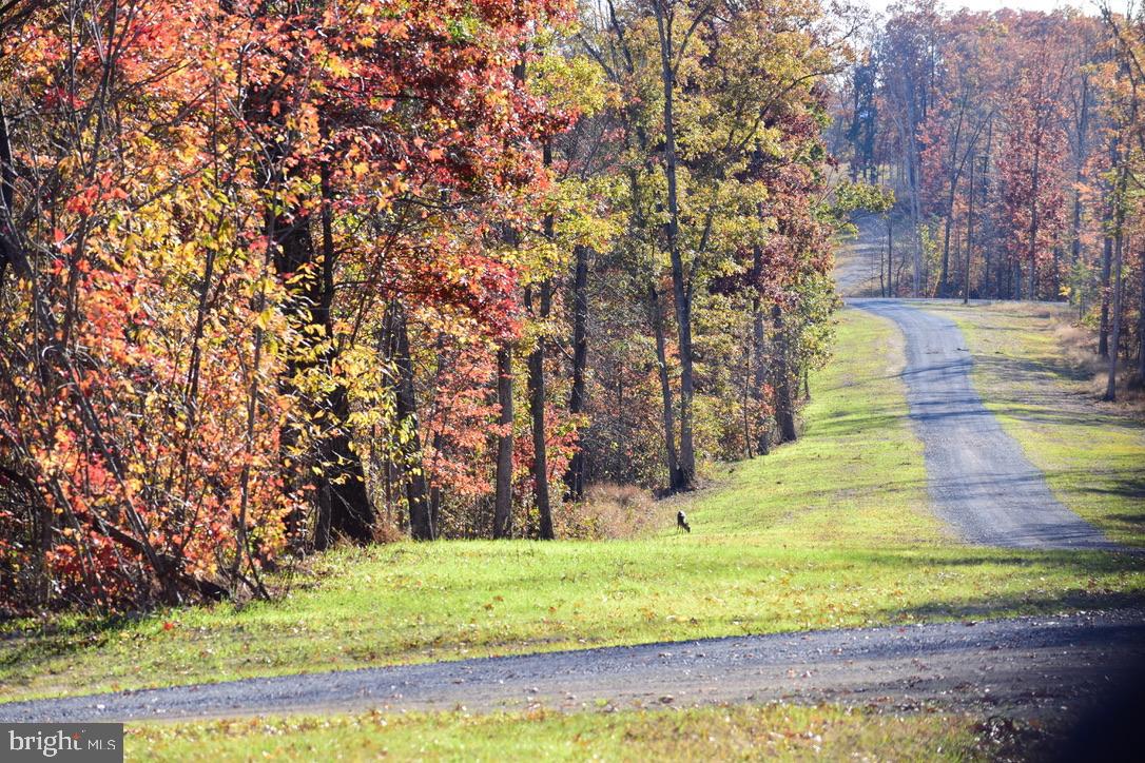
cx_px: 572
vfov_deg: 7.0
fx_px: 6202
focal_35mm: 195
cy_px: 382
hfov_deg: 10.5
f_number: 8
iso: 100
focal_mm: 130
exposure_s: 1/100
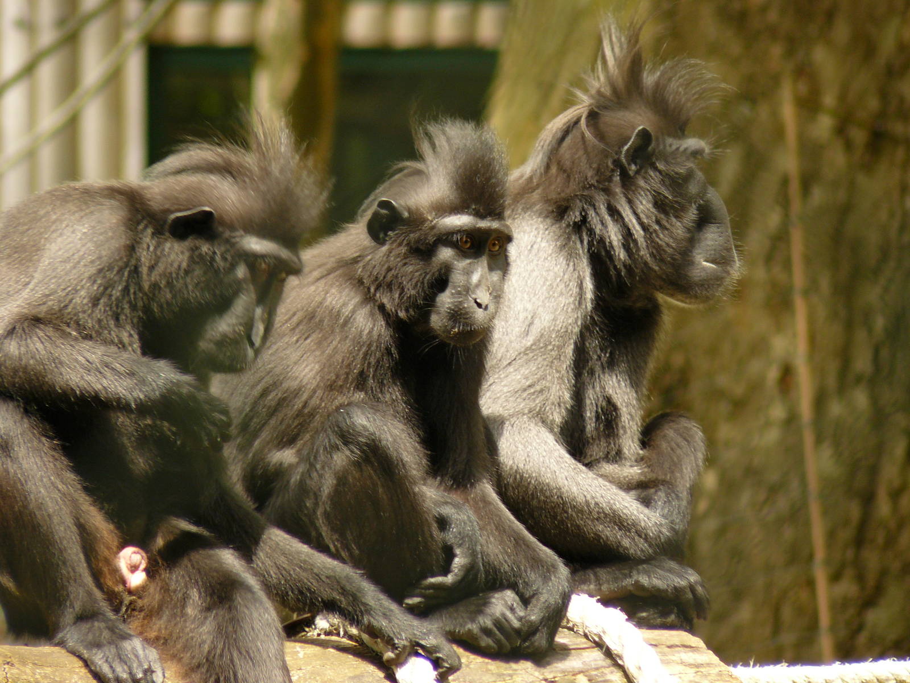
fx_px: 11357
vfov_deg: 3.4
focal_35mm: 432
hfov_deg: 4.6
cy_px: 342
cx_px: 455
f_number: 3.6
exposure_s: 1/125
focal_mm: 72
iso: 100
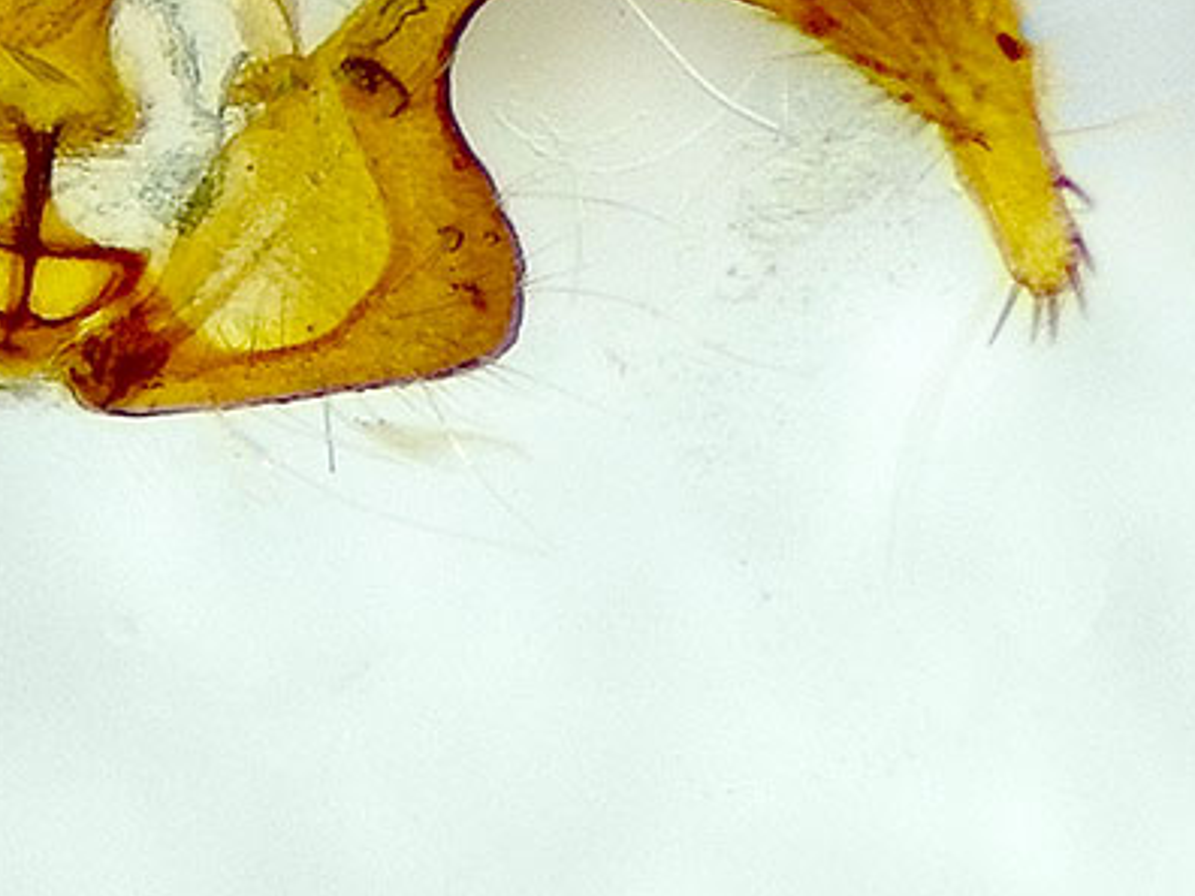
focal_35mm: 103
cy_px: 42
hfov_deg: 18.6
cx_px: 27
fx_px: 3556
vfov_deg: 14.2
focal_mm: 9
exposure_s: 1/160
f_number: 4.5
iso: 125
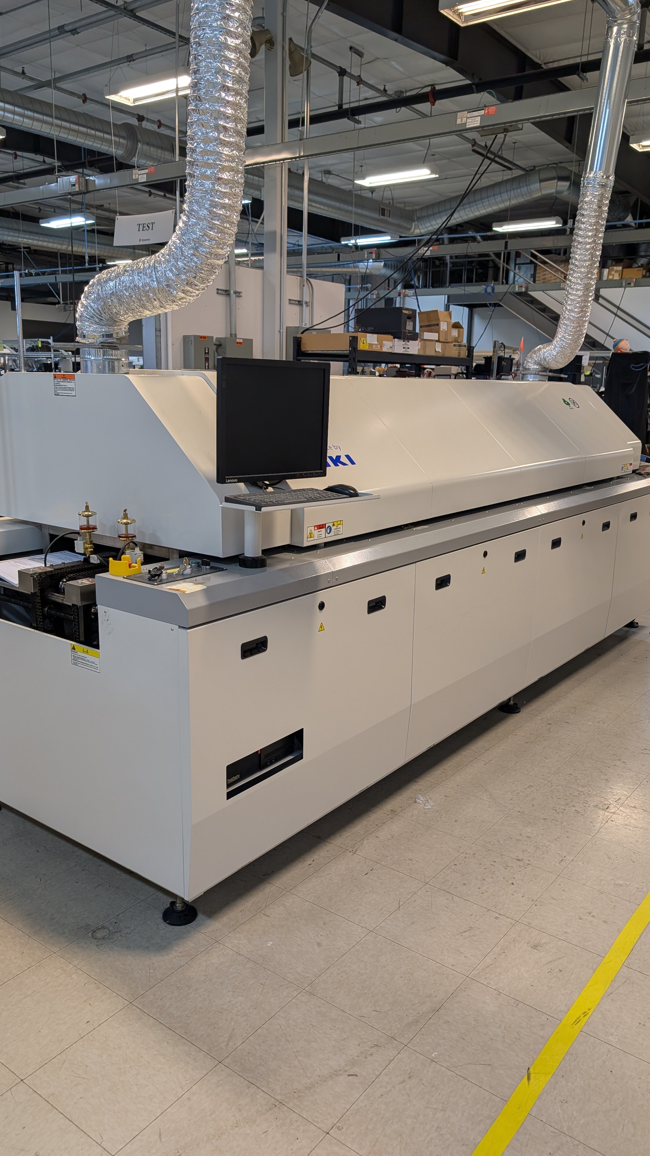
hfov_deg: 42.9
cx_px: 341
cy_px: 576
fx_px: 827
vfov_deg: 69.9
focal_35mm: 27
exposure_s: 1/104
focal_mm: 6.9
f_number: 1.68
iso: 77
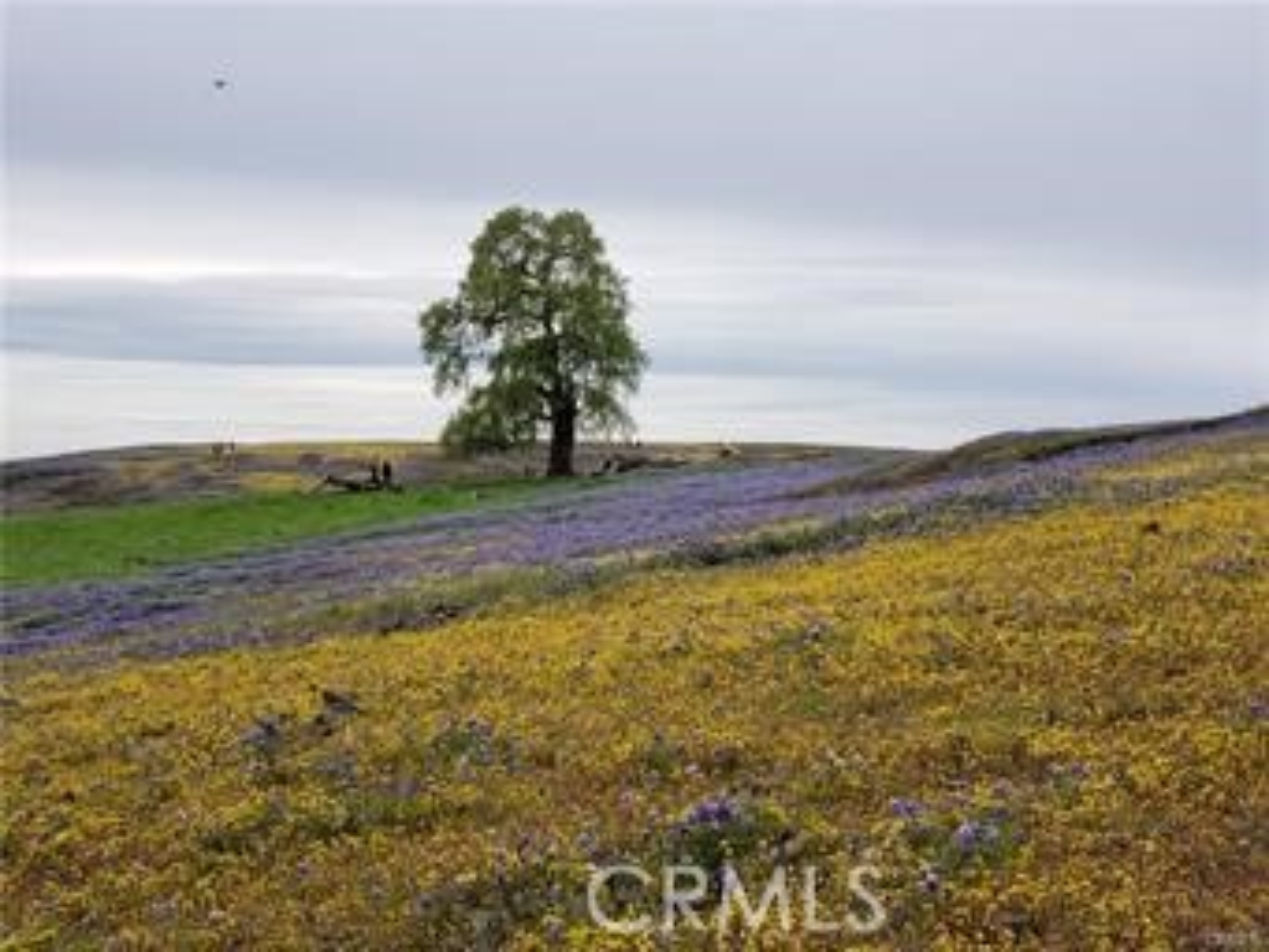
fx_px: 1907
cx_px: 634
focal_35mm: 52
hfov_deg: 36.8
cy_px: 476
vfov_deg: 28.0
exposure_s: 1/346
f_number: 2.4
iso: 32
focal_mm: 6
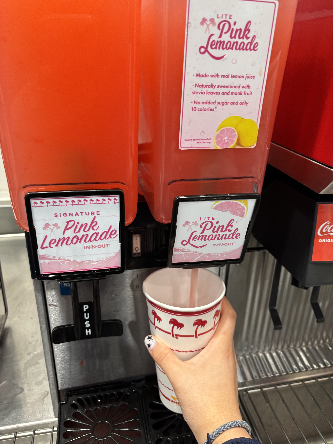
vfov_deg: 67.3
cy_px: 222
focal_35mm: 26
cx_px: 166
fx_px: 333
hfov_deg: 53.1
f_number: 1.6
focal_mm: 5.96
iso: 125
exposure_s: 1/60
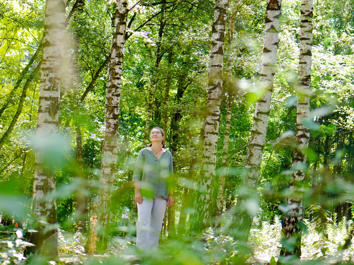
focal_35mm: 86
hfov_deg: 22.8
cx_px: 177
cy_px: 132
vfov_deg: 17.2
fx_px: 879
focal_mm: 43
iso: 160
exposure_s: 1/500
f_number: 1.7
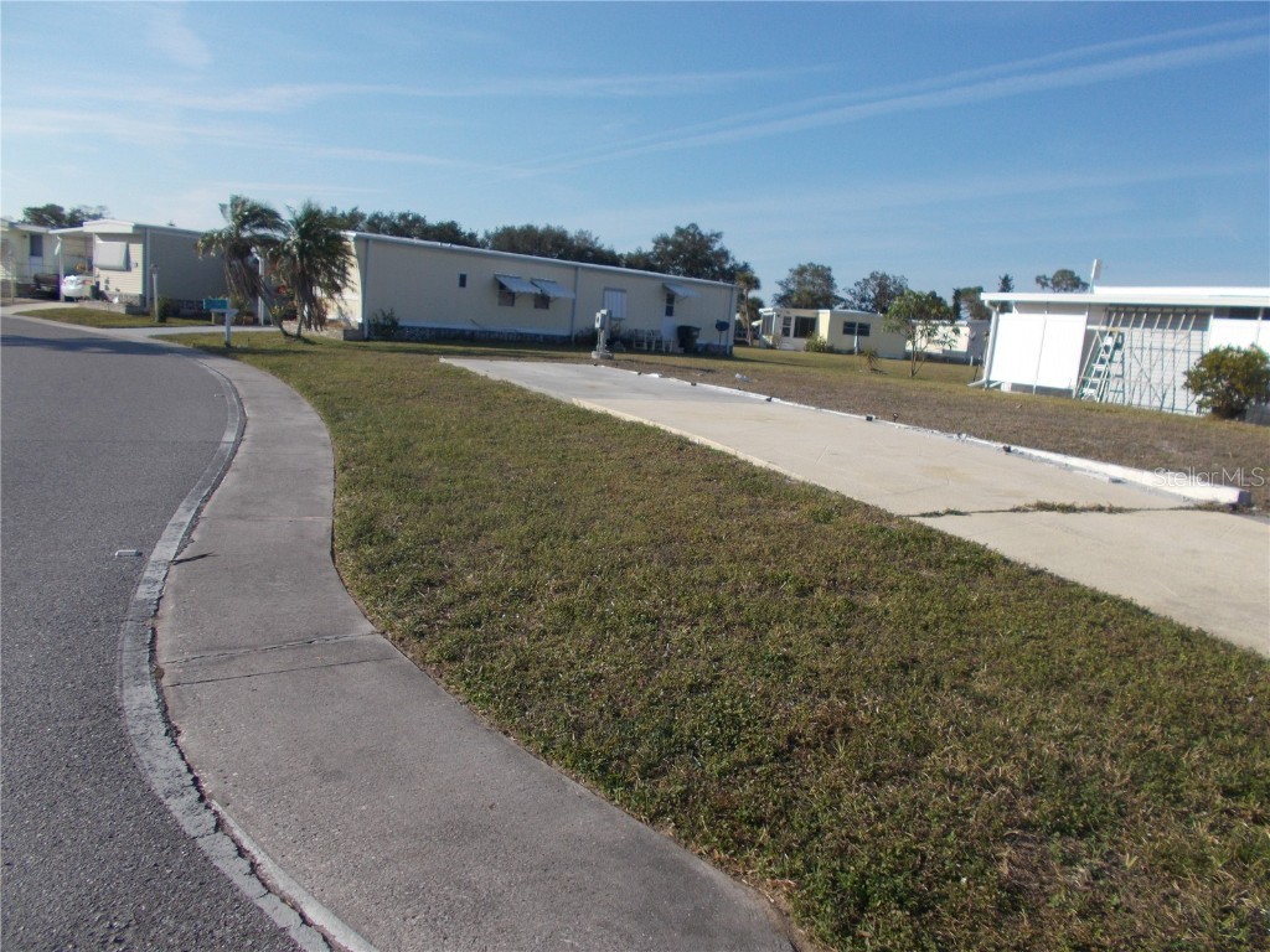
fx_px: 954
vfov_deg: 53.1
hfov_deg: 67.3
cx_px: 635
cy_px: 476
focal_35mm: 26
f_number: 8
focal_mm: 4.6
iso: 80
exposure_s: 1/200
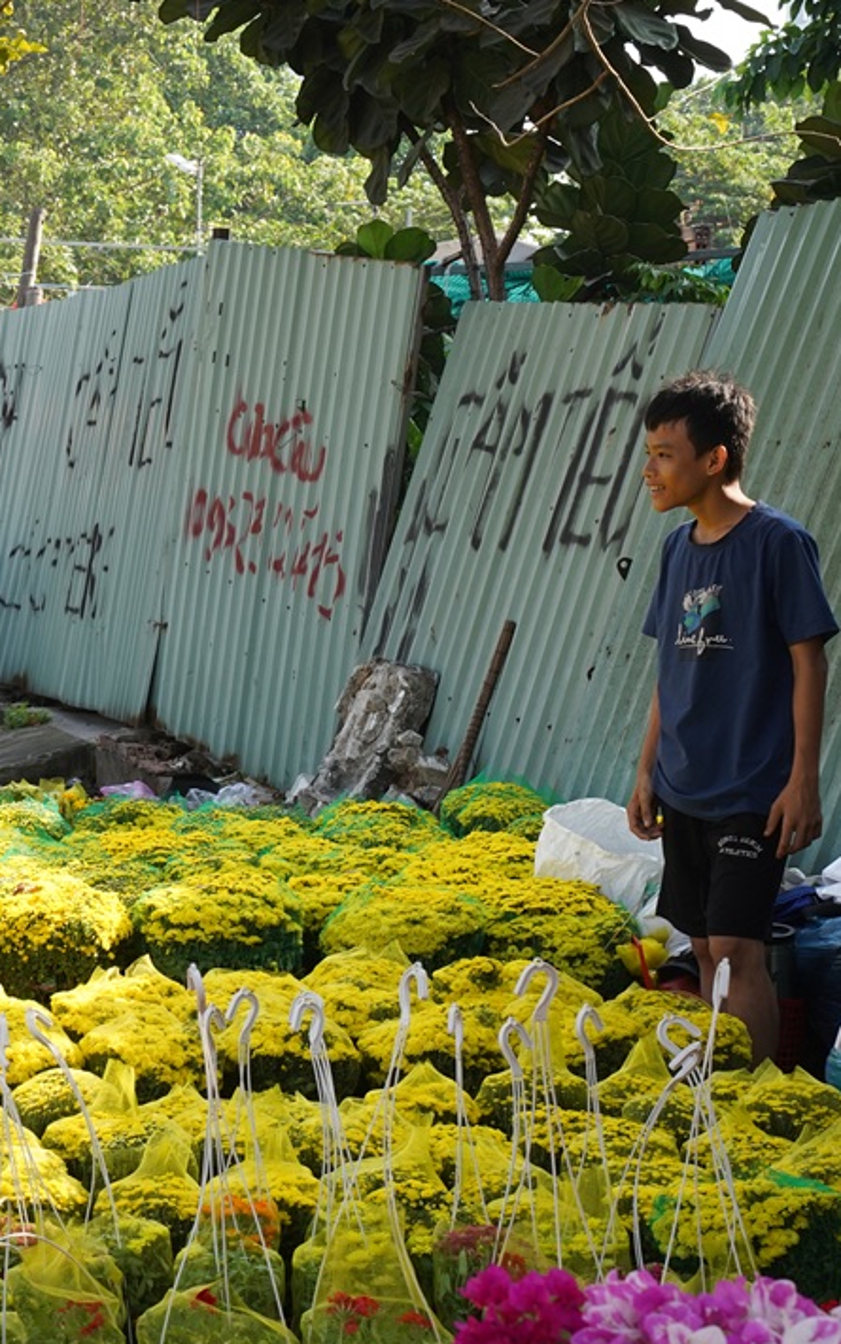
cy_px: 726
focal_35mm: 98
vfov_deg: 21.2
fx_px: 3590
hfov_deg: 13.0
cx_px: -183
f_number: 10
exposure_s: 1/100
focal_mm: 57
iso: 320
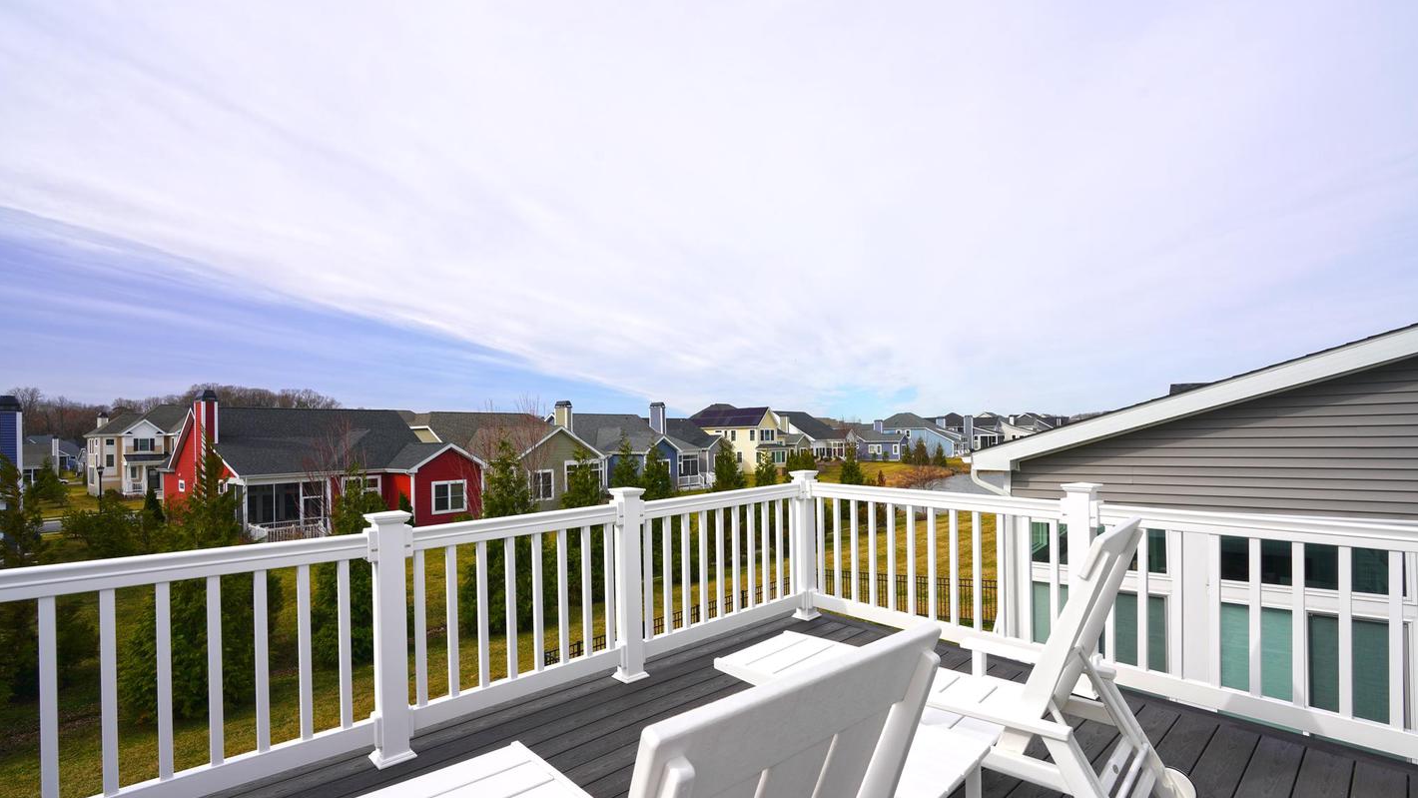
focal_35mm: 17
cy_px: 430
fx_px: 639
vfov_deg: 63.8
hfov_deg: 95.9
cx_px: 718
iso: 100
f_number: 10
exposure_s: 1/200
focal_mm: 16
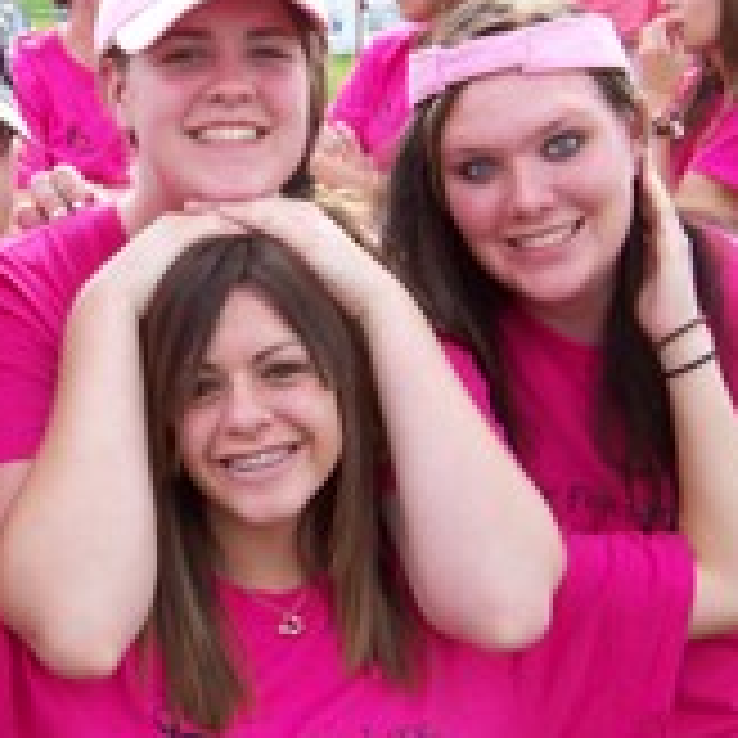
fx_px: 2798
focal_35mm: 116
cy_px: 331
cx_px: 200
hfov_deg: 15.0
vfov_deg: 15.0
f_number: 3.2
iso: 64
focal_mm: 9.36
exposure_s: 1/125
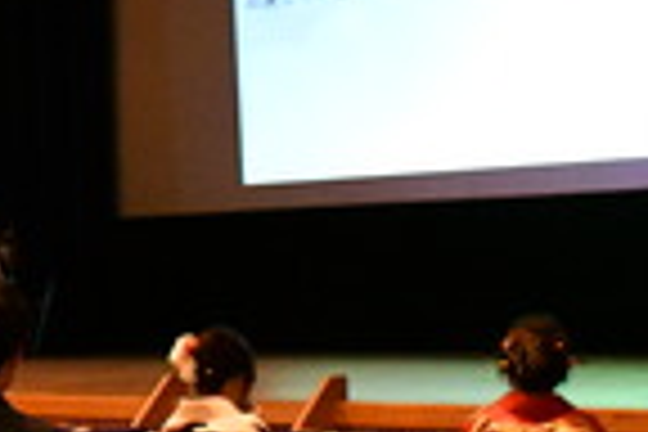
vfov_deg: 11.3
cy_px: 40
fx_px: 2160
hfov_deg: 16.3
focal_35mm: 120
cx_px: -140
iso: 12800
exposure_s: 1/60
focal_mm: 24
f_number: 3.8
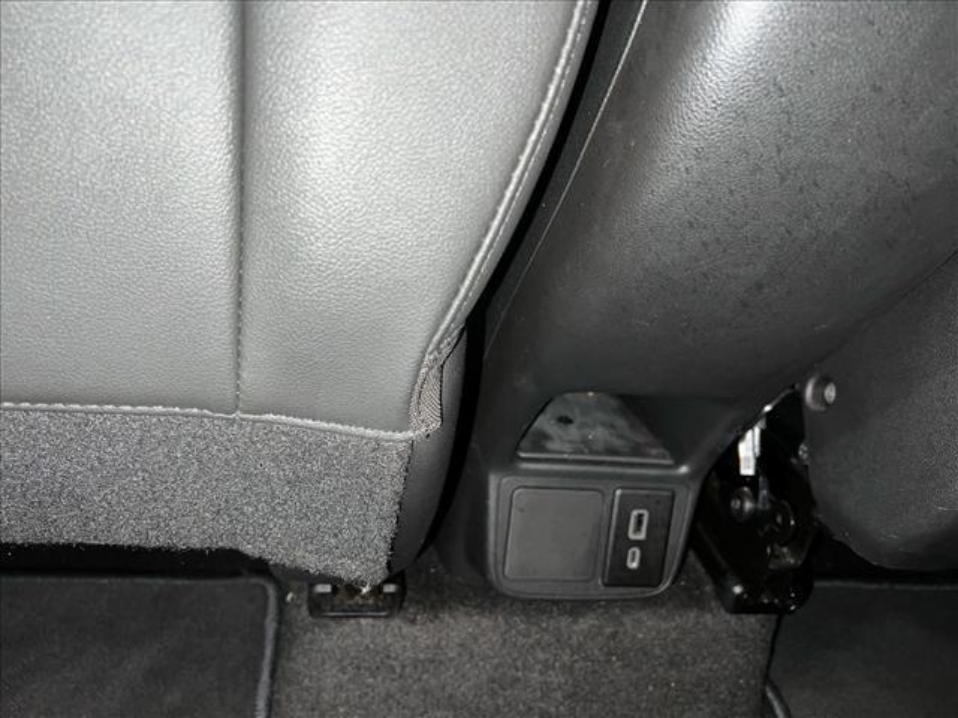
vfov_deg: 53.1
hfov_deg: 67.3
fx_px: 720
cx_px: 479
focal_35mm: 26
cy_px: 359
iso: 32
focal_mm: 5.7
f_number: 1.5
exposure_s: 1/4
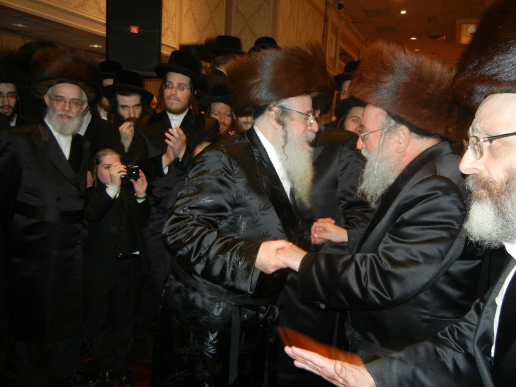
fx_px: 447
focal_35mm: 30
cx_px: 258
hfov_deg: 60.0
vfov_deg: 46.8
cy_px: 194
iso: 206
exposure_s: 1/30
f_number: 3.5
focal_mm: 5.4
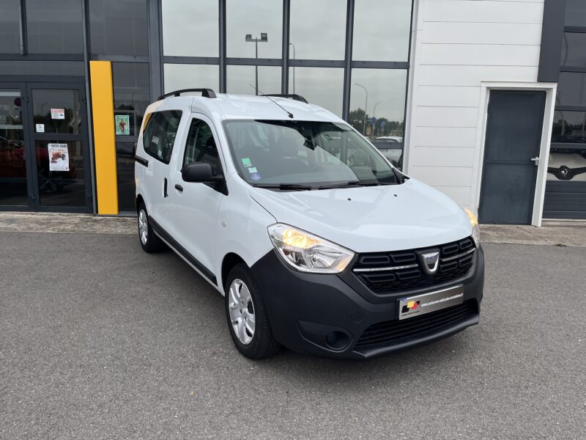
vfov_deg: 53.1
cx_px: 293
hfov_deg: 67.3
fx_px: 440
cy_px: 220
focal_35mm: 26
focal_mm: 5.1
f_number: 1.6
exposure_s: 1/121
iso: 64
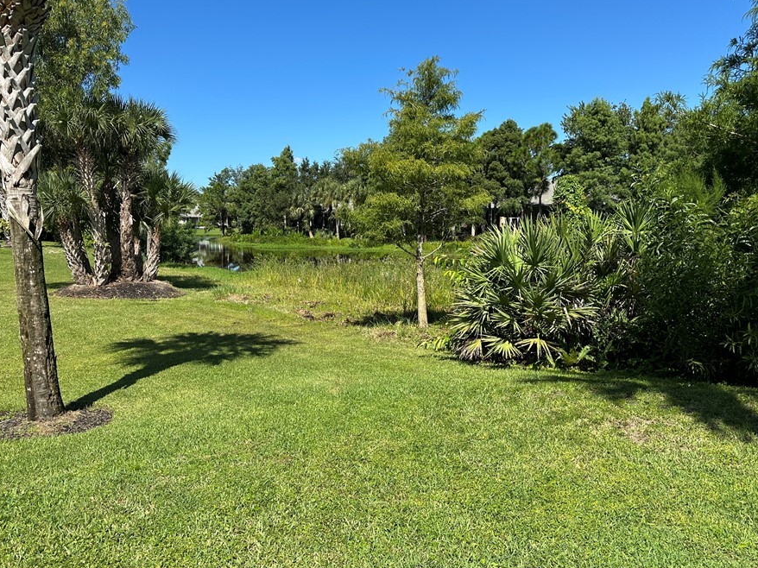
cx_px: 376
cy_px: 287
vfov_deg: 49.7
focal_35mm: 28
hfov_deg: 63.5
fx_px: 613
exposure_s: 1/3717
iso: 80
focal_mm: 6.86
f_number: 1.78
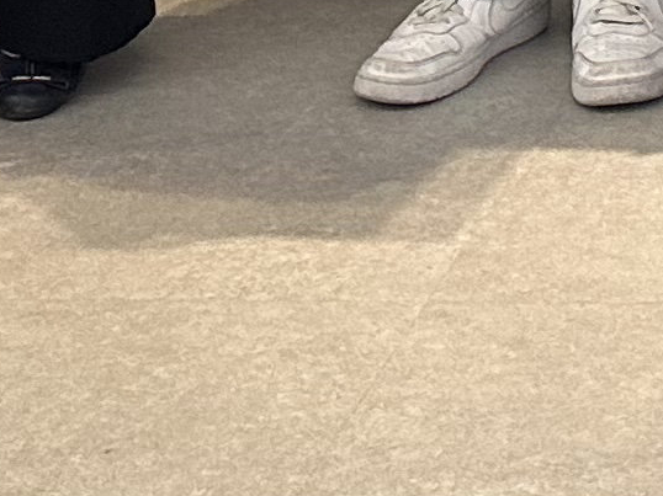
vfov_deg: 6.9
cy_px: -1275
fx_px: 3446
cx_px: 1322
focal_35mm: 180
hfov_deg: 10.2
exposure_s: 1/120
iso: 125
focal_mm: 6.86
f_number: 1.78
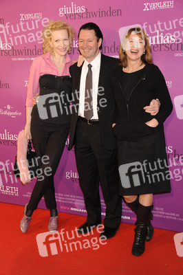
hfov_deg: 28.0
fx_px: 367
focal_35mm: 48
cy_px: 138
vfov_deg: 41.1
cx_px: 92
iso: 500
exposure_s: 1/125
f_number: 5
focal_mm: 48
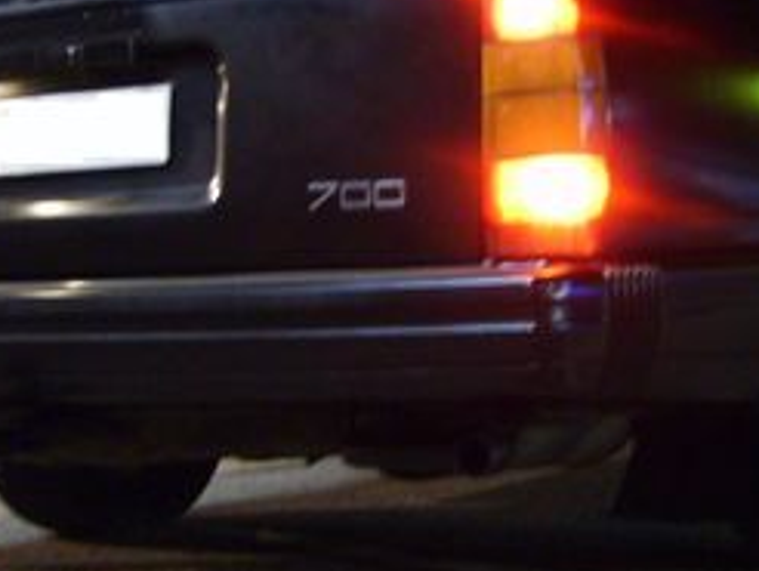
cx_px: 454
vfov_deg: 16.2
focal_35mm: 91
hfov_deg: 21.5
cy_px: 198
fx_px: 1997
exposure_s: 1
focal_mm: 5.8
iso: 180
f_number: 2.8
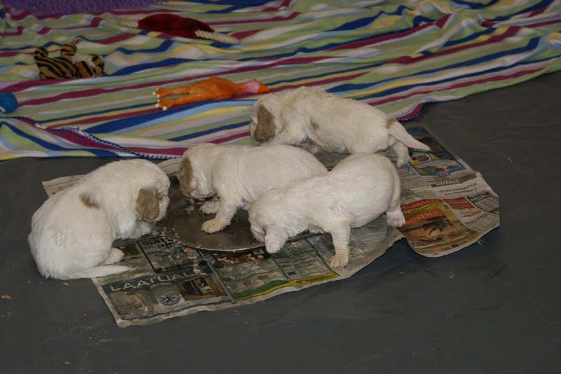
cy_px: 187
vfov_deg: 15.2
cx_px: 280
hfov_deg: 22.6
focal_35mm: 90
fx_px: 1402
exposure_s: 1/100
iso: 400
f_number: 5.6
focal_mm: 60
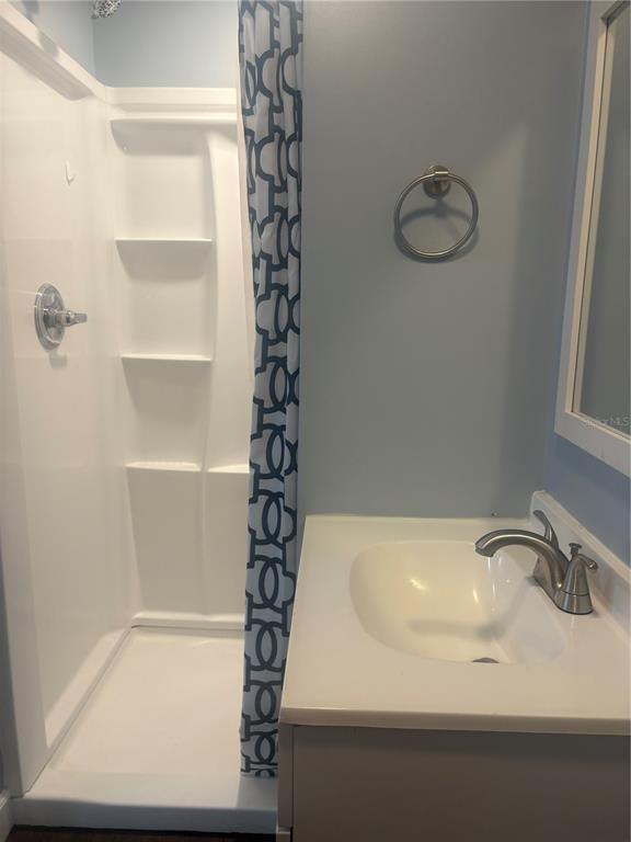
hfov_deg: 53.1
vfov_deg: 67.3
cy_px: 421
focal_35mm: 26
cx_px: 316
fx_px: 632
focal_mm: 5.96
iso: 64
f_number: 1.6
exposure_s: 1/60
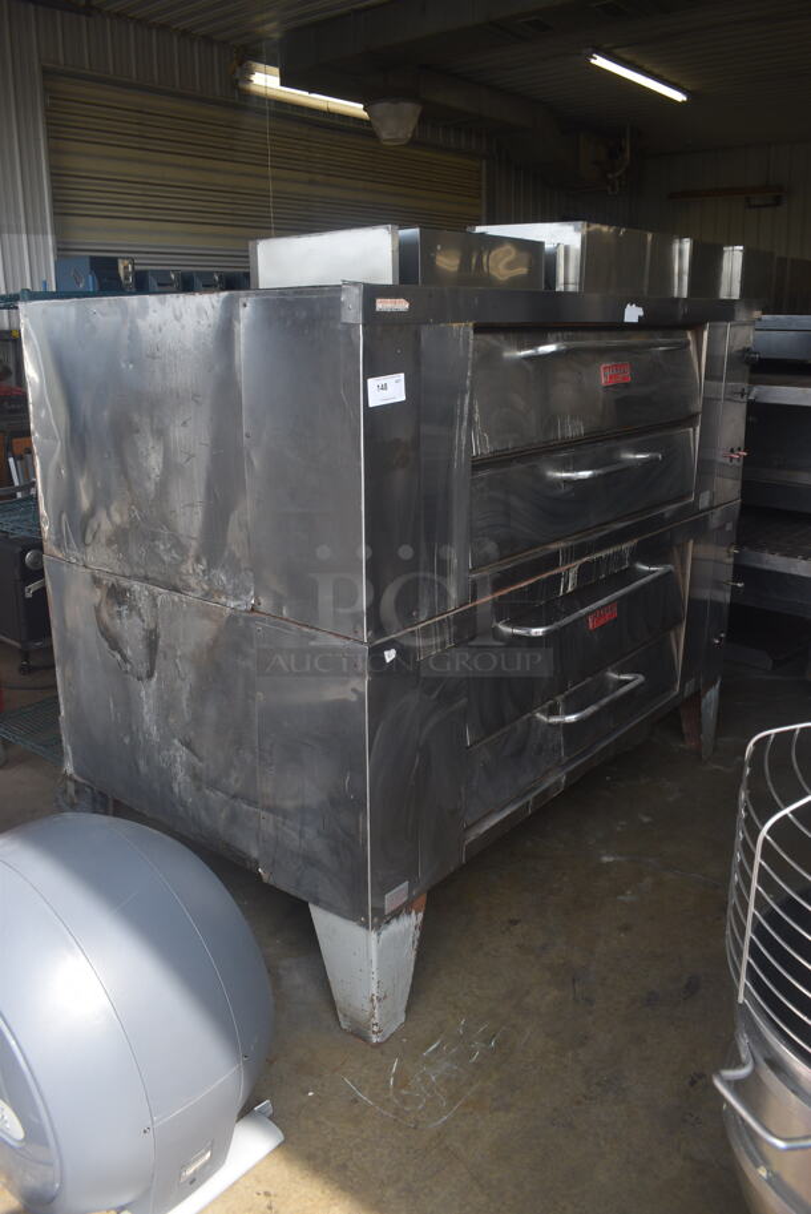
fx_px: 911
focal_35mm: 27
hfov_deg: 48.0
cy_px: 607
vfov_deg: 67.3
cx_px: 406
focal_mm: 18
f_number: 6.3
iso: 200
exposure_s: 1/200
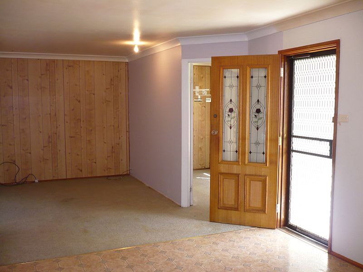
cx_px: 182
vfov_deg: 40.7
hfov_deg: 52.6
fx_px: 367
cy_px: 136
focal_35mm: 35
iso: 200
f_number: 2.8
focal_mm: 5.8
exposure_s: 1/30
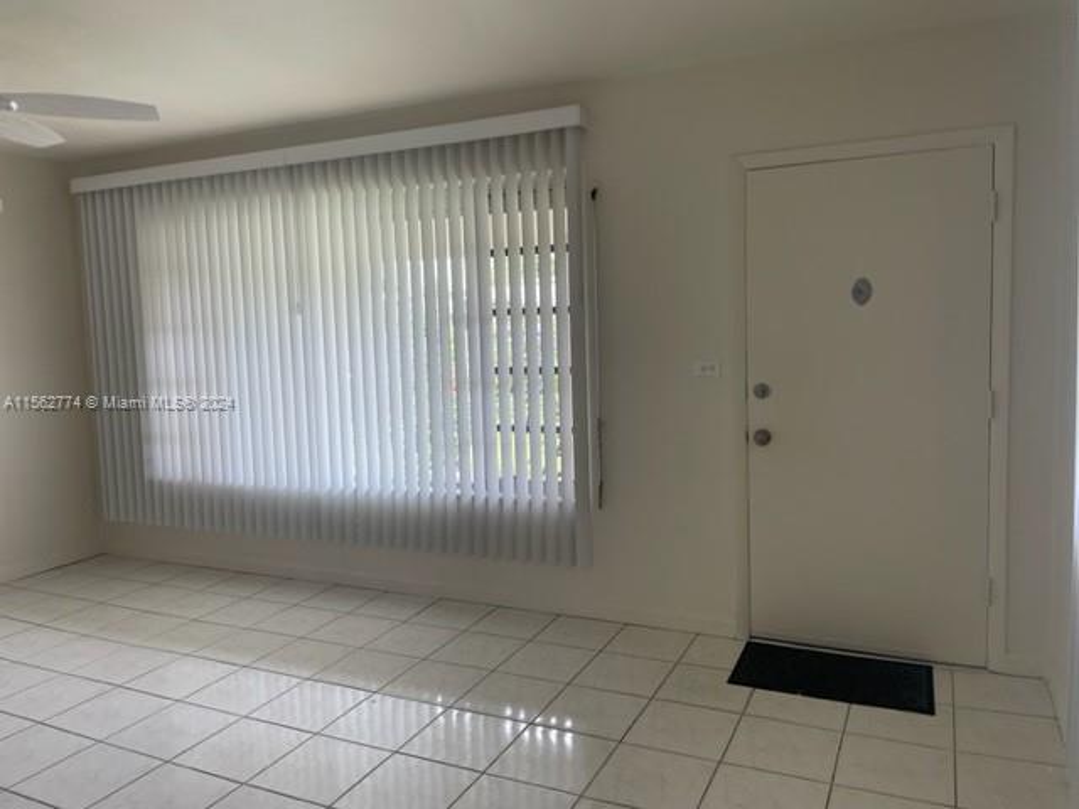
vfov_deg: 53.1
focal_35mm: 26
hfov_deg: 67.3
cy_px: 404
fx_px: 810
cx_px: 540
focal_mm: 4.2
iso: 64
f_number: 1.6
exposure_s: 1/121
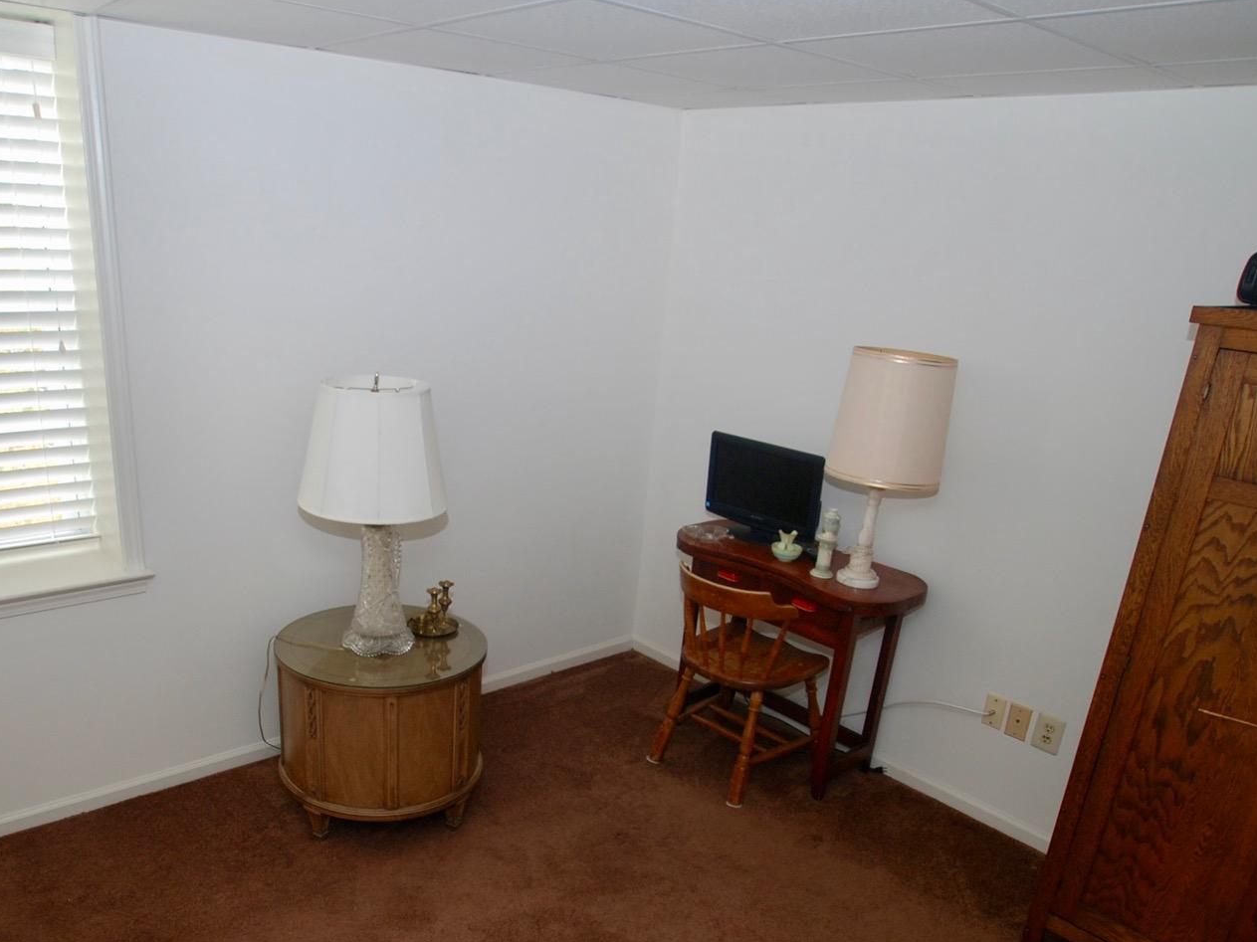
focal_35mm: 26
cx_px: 535
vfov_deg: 52.8
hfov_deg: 67.4
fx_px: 936
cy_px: 593
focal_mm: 11
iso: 200
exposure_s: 1/60
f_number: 4.5
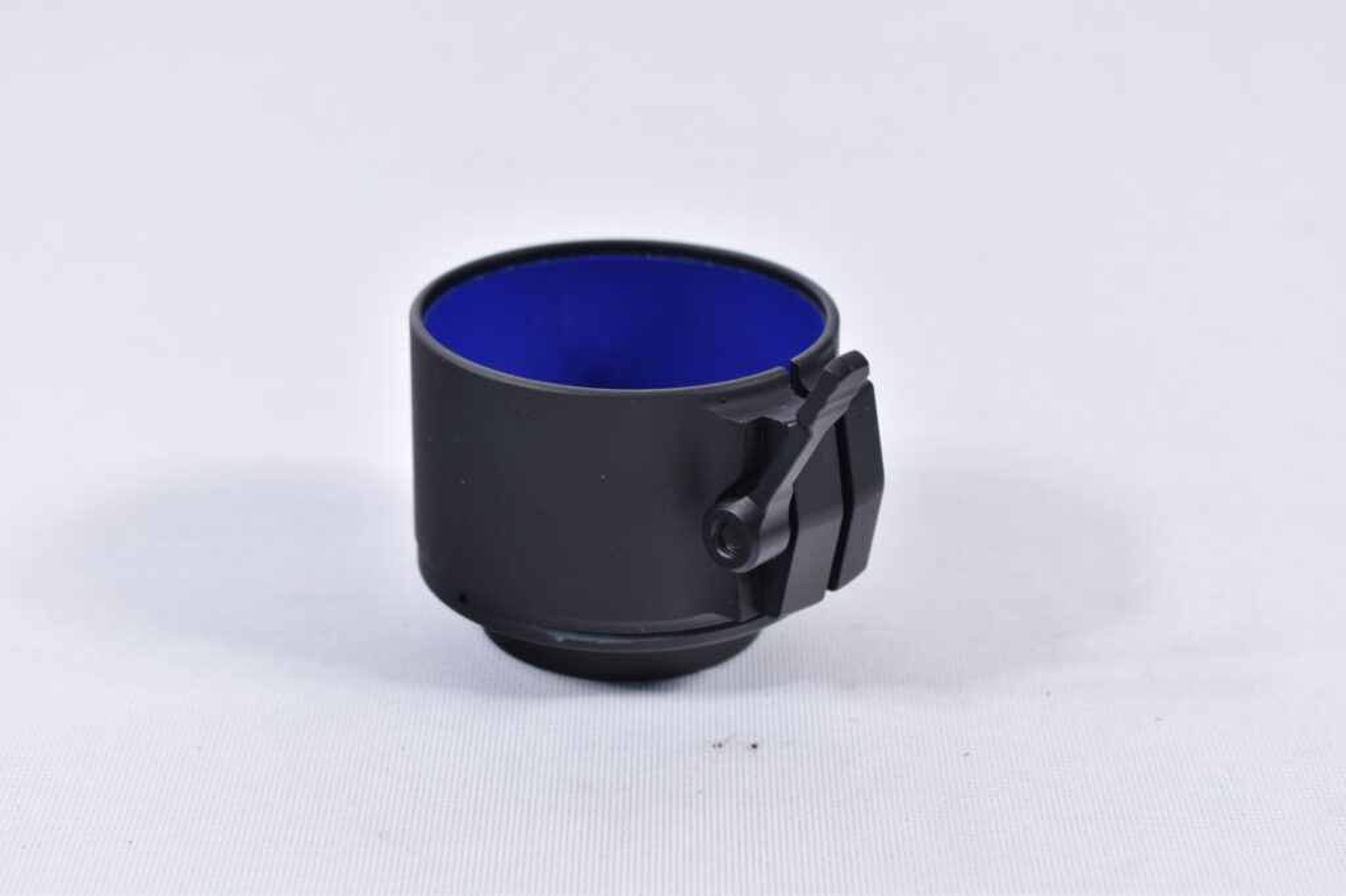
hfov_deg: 24.6
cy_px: 448
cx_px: 673
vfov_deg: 16.5
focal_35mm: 82
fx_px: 3083
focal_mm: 55
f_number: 5.6
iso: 640
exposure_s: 1/50
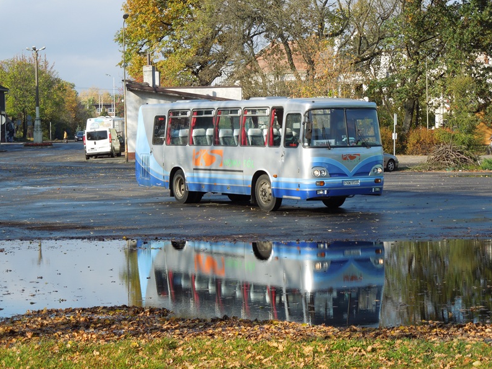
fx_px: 1520
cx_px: 246
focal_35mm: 107
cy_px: 184
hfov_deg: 18.4
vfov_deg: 13.8
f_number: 4.7
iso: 100
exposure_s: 1/320
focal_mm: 19.1
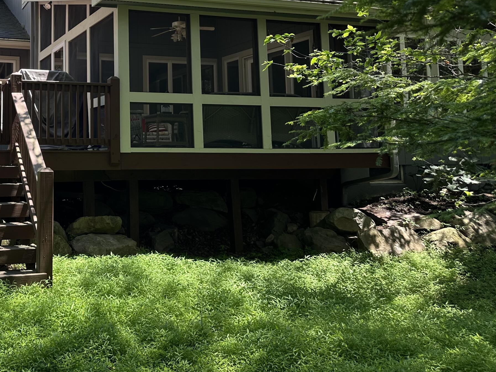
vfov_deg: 35.0
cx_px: 83
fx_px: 573
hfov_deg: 44.0
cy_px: 83
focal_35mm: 40
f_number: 1.78
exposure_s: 1/555
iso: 80
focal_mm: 6.86
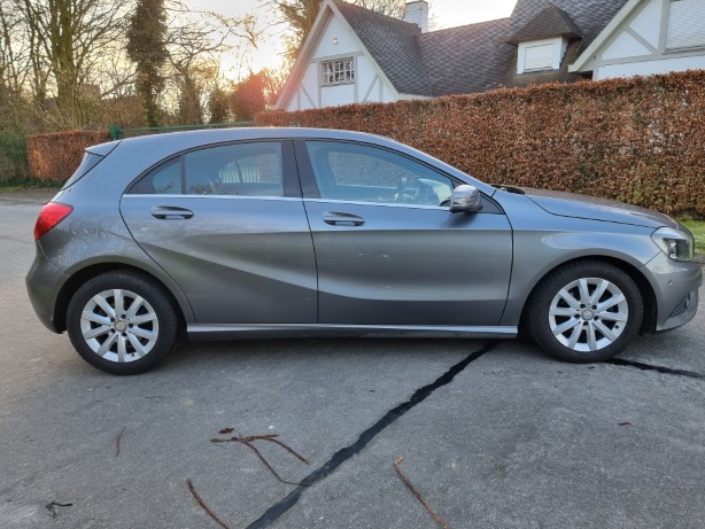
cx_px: 357
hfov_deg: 69.4
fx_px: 509
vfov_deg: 54.9
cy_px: 267
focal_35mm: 25
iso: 50
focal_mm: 6.7
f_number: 1.8
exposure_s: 1/100
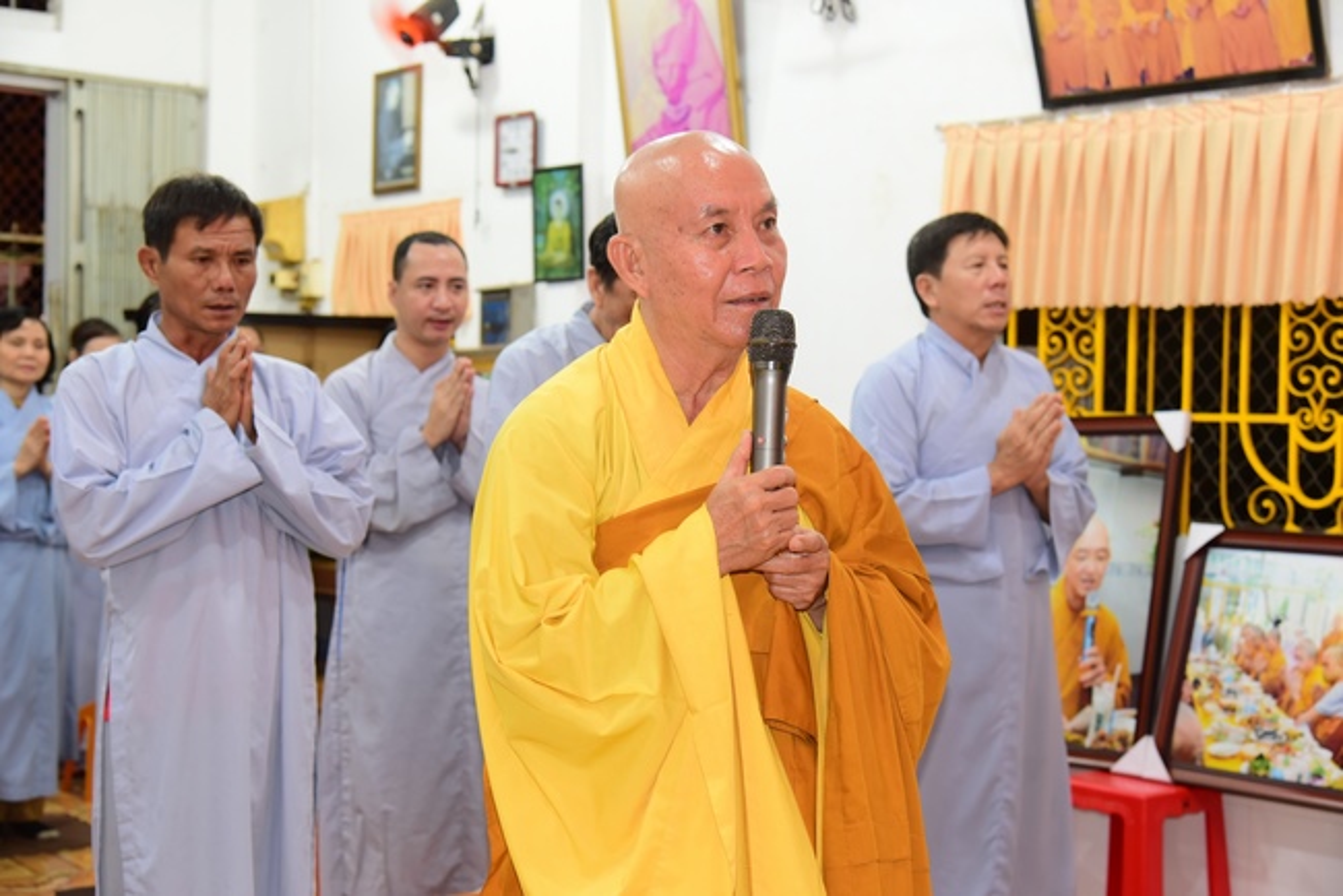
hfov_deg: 38.2
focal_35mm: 52
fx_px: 1941
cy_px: 448
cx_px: 672
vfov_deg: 26.0
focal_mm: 52
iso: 1000
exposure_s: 1/40
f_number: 4.5
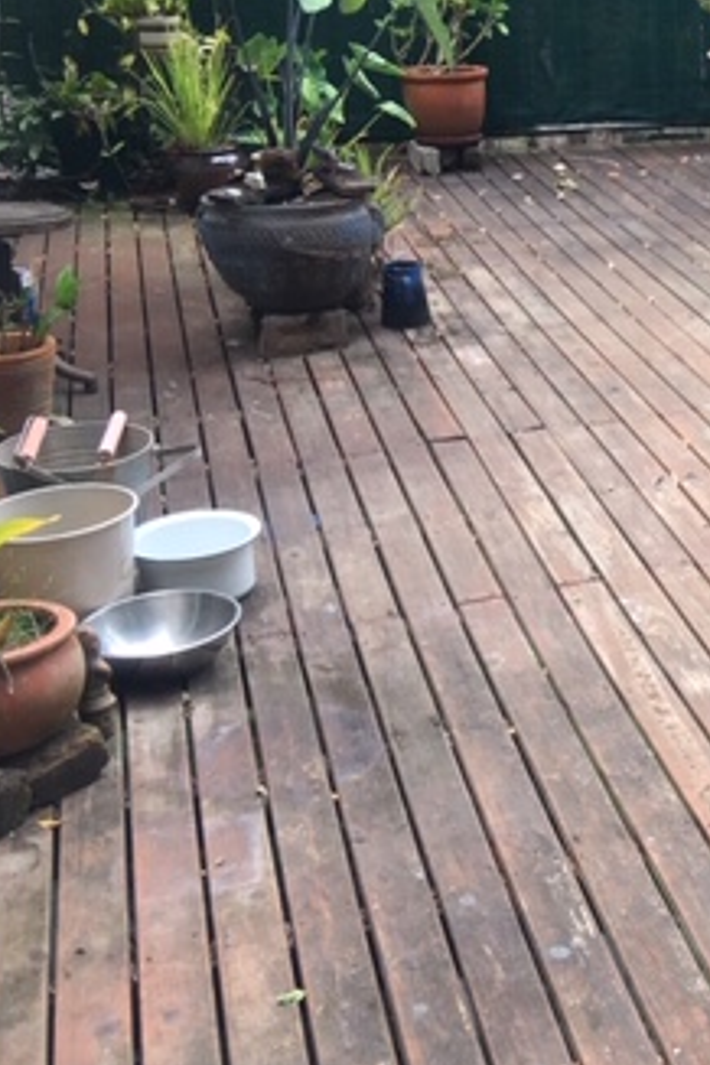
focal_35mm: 59
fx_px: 1745
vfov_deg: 33.8
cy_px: 410
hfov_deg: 20.7
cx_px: 948
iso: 25
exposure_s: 1/272
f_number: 2.2
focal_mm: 4.15
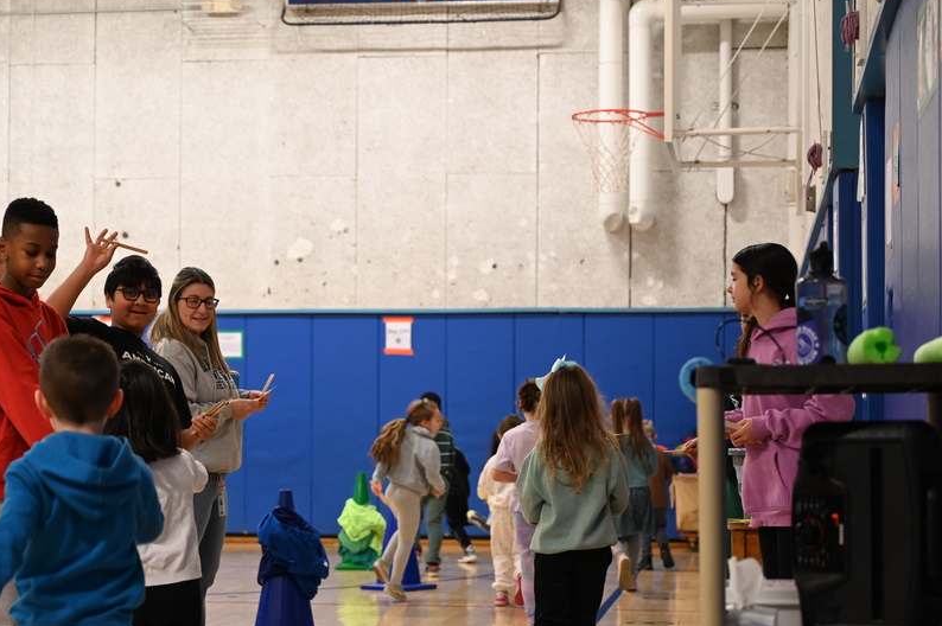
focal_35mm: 80
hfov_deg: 25.3
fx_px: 2092
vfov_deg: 17.0
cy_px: 368
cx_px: 392
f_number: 4
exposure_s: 1/125
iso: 1600
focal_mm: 62
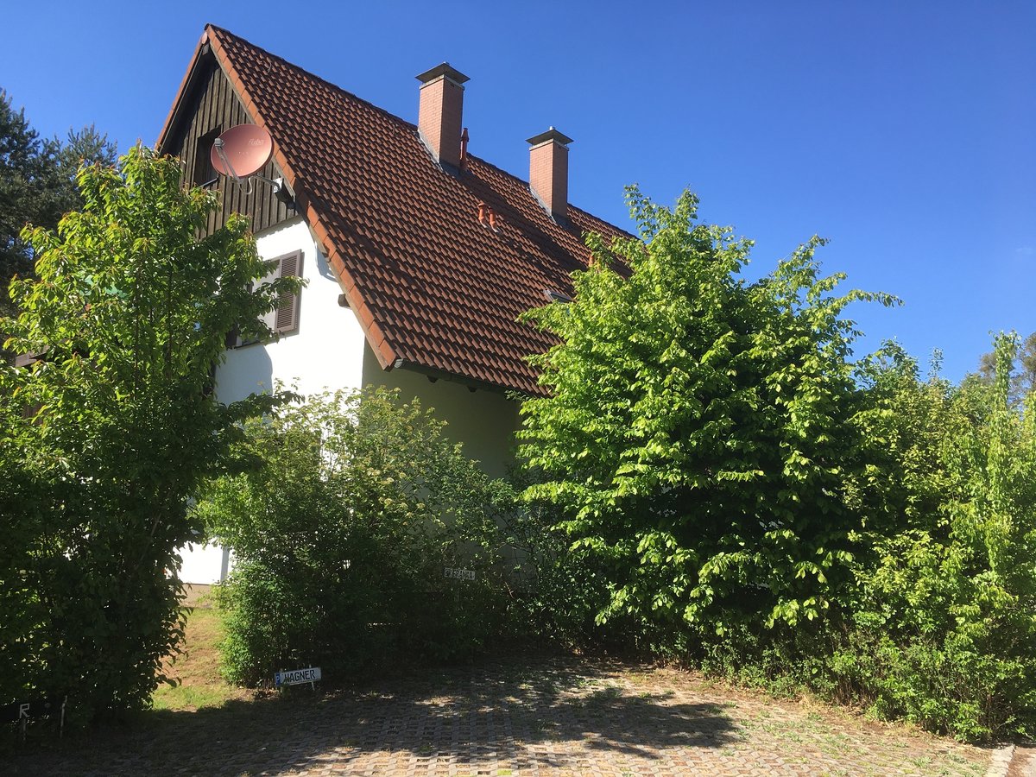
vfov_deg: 48.2
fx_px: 868
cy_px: 388
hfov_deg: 61.7
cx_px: 518
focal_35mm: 29
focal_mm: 4.15
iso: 25
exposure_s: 1/630
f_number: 2.2
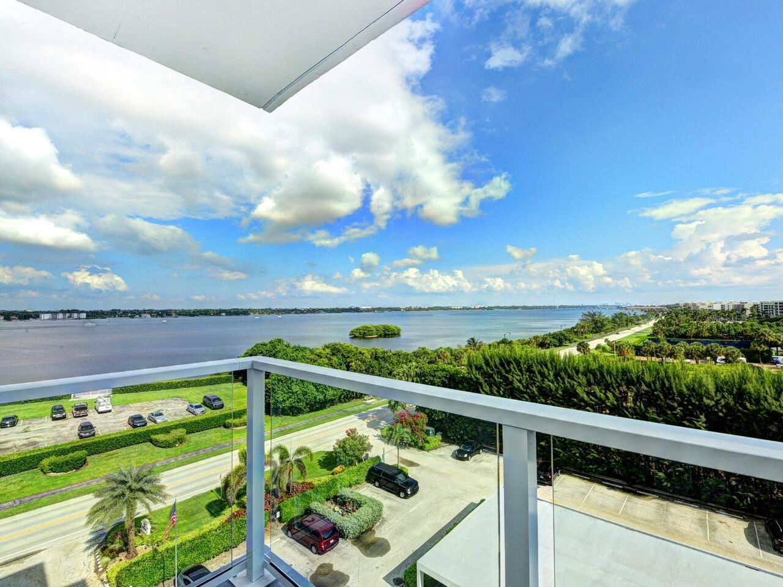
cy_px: 294
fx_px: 317
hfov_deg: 102.1
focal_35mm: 14
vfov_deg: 85.7
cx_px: 392
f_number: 16
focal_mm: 14
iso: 320
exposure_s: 1/250
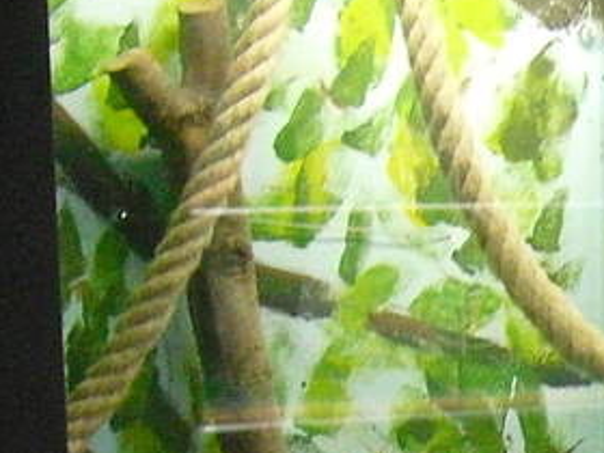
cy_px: 848
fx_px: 3594
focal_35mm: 206
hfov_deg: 9.1
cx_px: 1135
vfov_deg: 7.0
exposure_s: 1/80
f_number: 3.1
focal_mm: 6.3
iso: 400
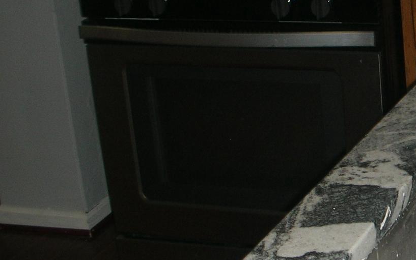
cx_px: 407
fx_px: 1055
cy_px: 105
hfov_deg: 21.6
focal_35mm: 93
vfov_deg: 14.1
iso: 54
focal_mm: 5.8
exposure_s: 1/60.1
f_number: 3
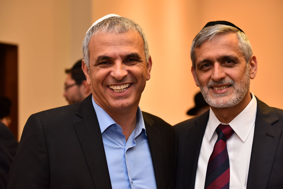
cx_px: 143
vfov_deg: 21.3
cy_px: 94
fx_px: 503
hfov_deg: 31.4
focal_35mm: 64
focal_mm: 62
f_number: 2.8
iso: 800
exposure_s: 1/100
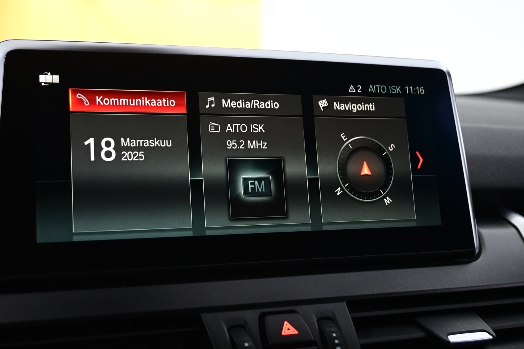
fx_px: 670
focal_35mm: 46
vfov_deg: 29.2
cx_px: 227
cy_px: 157
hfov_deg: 42.6
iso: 2200
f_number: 4.5
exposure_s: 1/40
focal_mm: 26
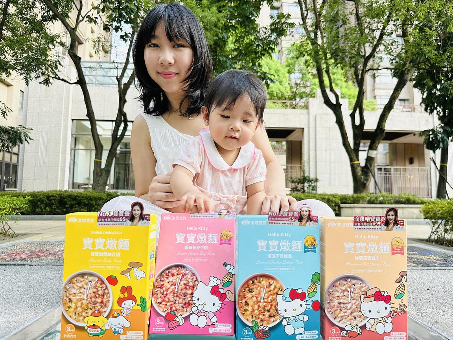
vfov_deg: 54.9
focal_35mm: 25
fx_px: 327
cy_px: 173
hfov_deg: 69.4
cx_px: 229
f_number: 1.78
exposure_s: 1/398
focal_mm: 6.86
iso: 80
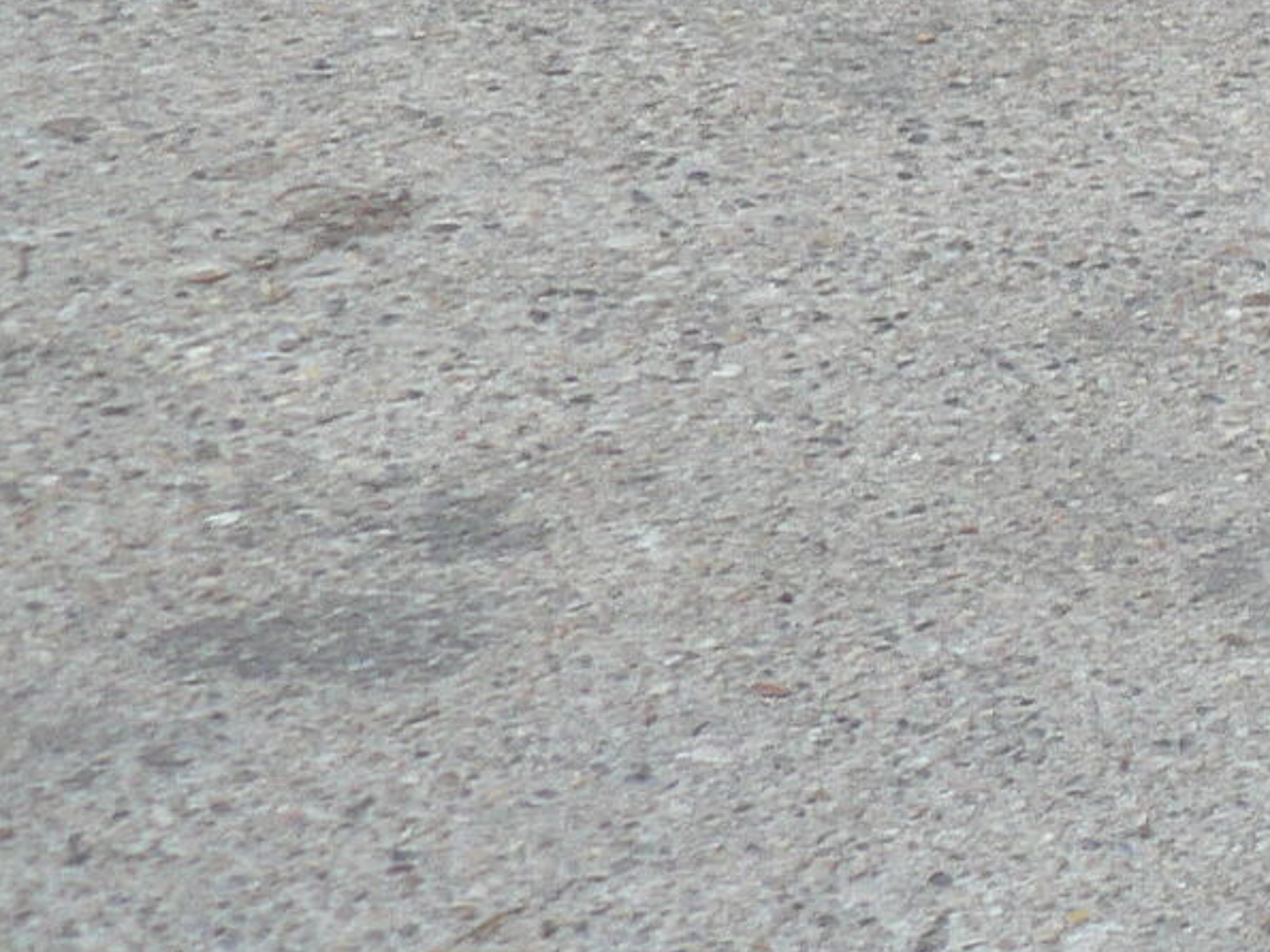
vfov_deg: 9.4
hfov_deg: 11.3
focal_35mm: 155
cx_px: 2694
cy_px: -286
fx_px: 5686
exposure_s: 1/60
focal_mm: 6
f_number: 2.8
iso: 80
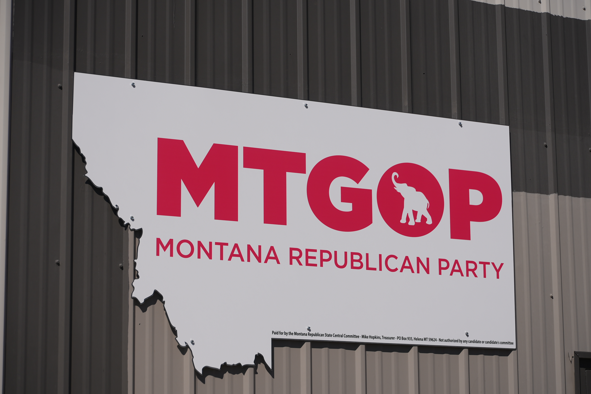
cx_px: 296
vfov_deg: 15.7
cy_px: 197
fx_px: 1429
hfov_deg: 23.4
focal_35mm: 87
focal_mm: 87
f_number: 4.5
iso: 80
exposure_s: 1/1600
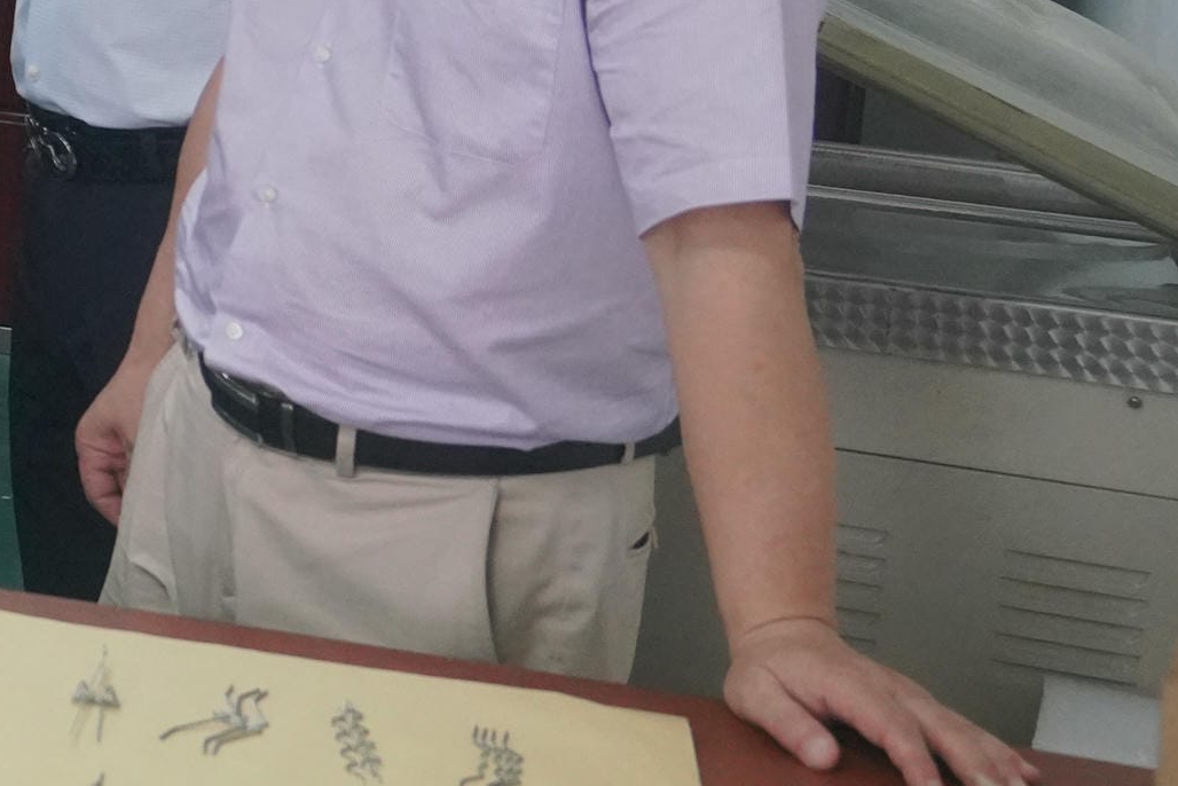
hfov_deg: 14.9
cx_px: -1083
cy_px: -188
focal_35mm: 116
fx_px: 3797
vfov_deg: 11.6
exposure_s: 1/160
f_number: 4
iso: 4000
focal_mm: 30
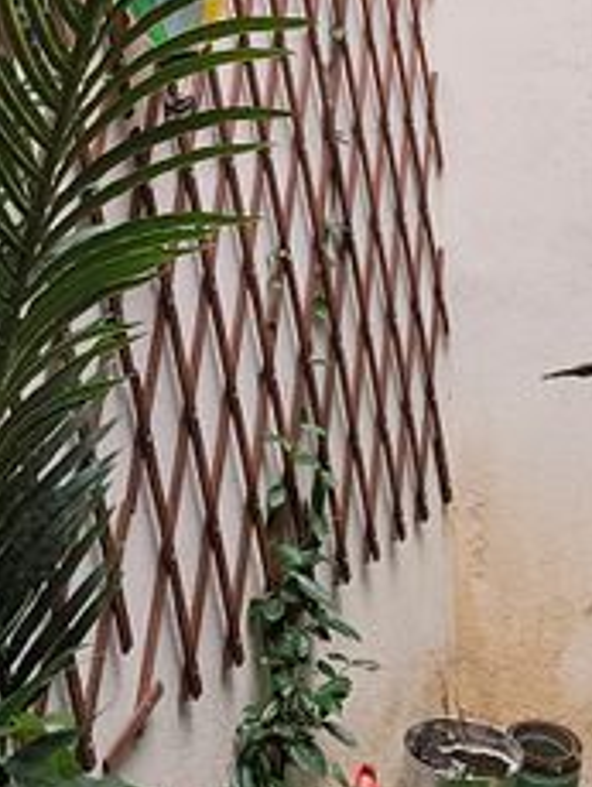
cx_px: 257
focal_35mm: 80
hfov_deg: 18.5
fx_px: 1821
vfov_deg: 21.2
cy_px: -339
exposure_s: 1/50
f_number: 1.65
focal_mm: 6.19
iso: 160
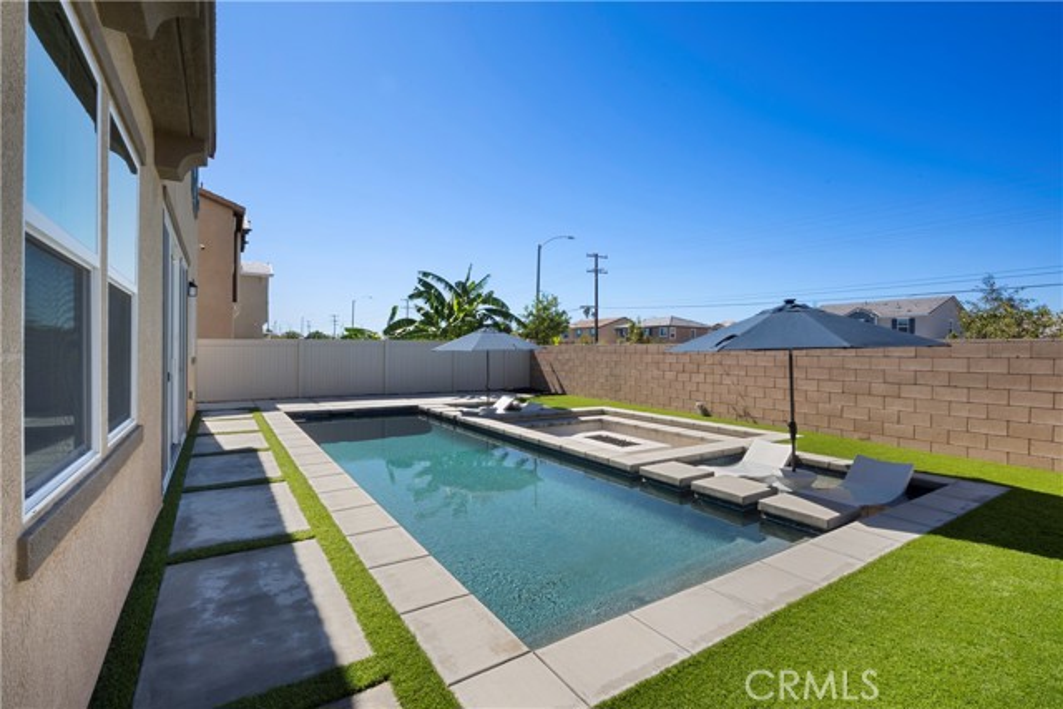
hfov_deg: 96.7
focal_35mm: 16
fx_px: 473
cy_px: 354
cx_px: 532
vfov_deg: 73.8
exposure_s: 1/20
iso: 40
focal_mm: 16
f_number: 22
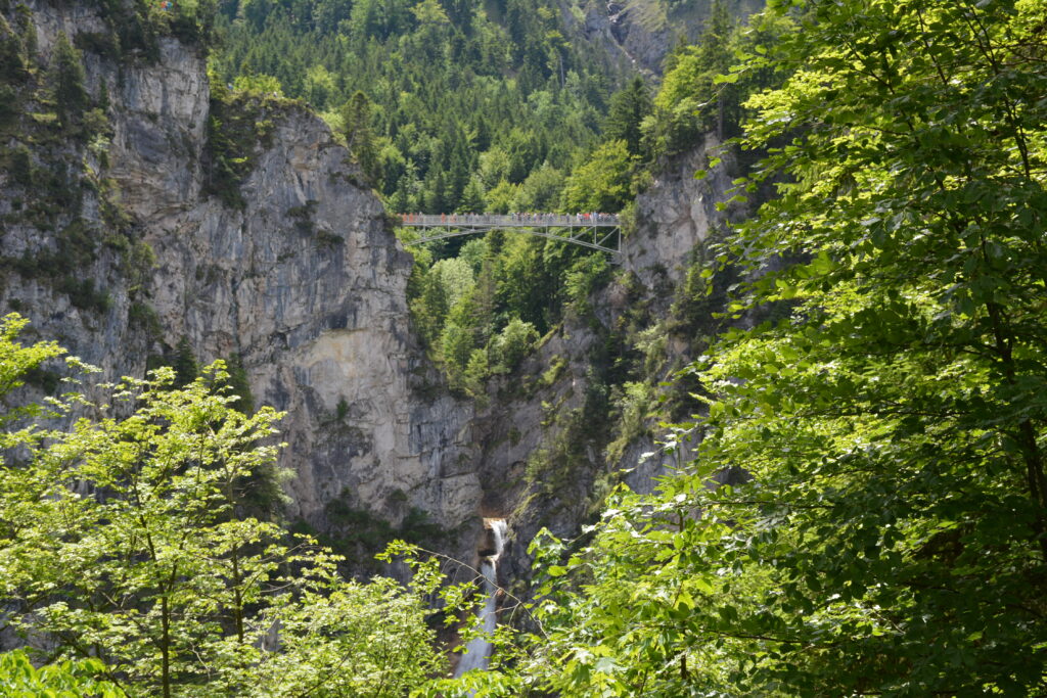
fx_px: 1963
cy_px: 349
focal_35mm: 68
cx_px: 524
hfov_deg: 29.9
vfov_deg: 20.2
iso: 320
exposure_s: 1/250
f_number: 9
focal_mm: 45
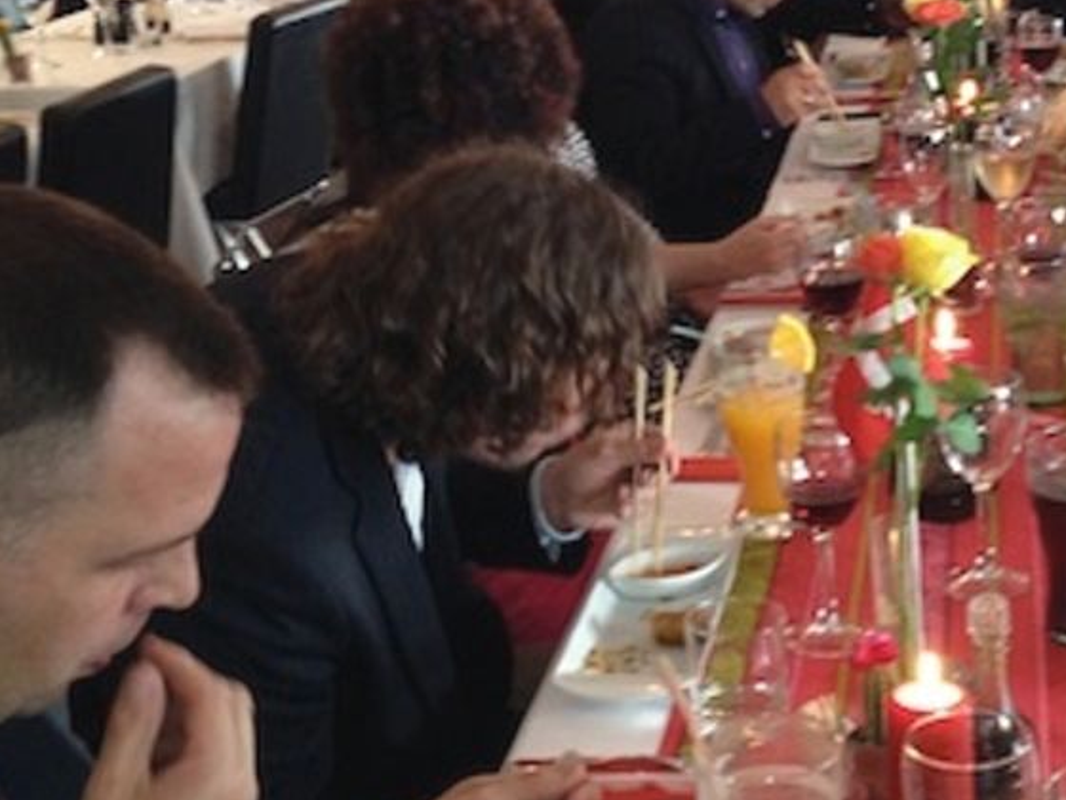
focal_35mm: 80
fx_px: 2464
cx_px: 838
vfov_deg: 18.4
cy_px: 288
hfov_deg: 24.1
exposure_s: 1/20
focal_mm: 4.28
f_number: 2.4
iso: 200
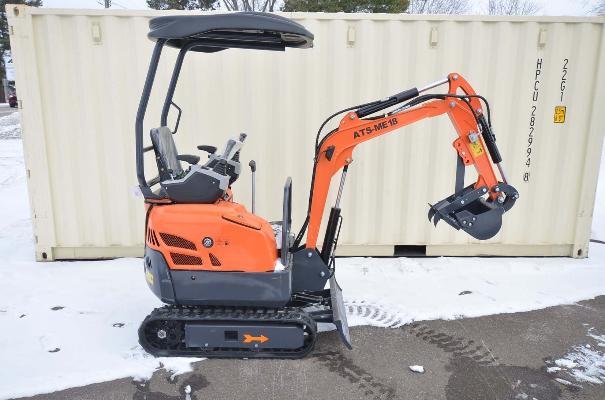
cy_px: 201
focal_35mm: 28
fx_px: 469
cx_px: 309
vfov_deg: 46.2
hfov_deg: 65.6
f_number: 5.6
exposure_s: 1/125
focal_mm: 18
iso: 100
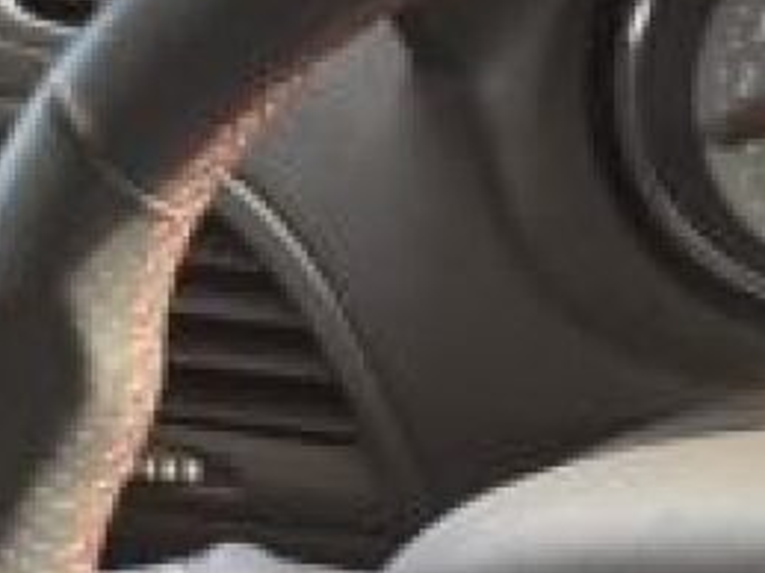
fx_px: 4440
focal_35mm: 201
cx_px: 2641
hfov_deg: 7.8
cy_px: 1425
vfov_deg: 6.9
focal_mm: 5.1
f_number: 1.6
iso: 50
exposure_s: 1/122
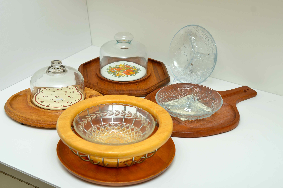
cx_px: 142
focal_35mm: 66
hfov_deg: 30.6
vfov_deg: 20.5
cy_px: 94
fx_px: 518
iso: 100
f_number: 5.6
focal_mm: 44
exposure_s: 1/250
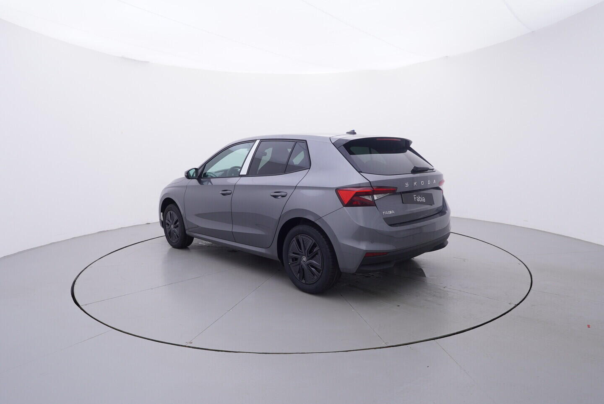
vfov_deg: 56.2
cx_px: 302
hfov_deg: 77.3
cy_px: 202
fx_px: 378
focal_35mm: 22
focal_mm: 15
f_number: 5
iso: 200
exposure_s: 1/80
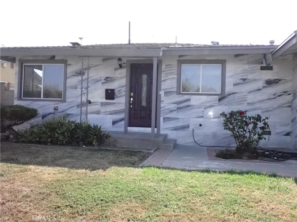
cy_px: 111
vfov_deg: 39.7
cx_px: 148
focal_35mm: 36
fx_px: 309
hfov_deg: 51.4
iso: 5000
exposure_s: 1/2000
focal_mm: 6.37
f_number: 10
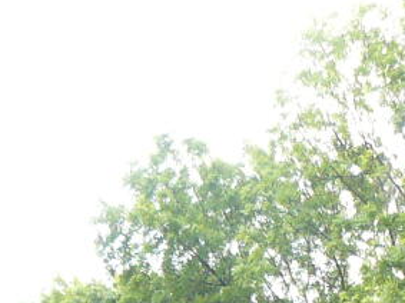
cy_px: 768
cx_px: 451
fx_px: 2140
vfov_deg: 7.5
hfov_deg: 10.7
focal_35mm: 183
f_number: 4
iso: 200
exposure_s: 1/125
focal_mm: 6
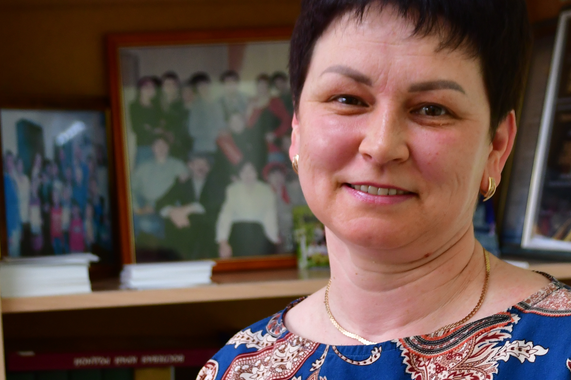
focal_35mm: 142
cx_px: 380
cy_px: 296
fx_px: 2252
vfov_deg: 9.6
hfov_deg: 14.4
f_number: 4.8
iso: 560
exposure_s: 1/160
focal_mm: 45
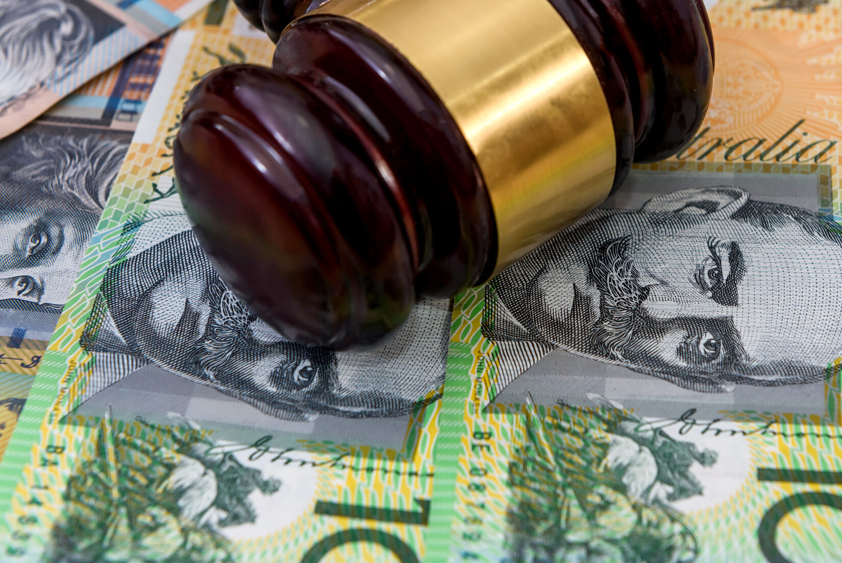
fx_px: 2246
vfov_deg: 14.3
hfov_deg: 21.2
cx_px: 518
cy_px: 228
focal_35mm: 96
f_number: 8
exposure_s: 1/200
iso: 320
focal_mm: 62
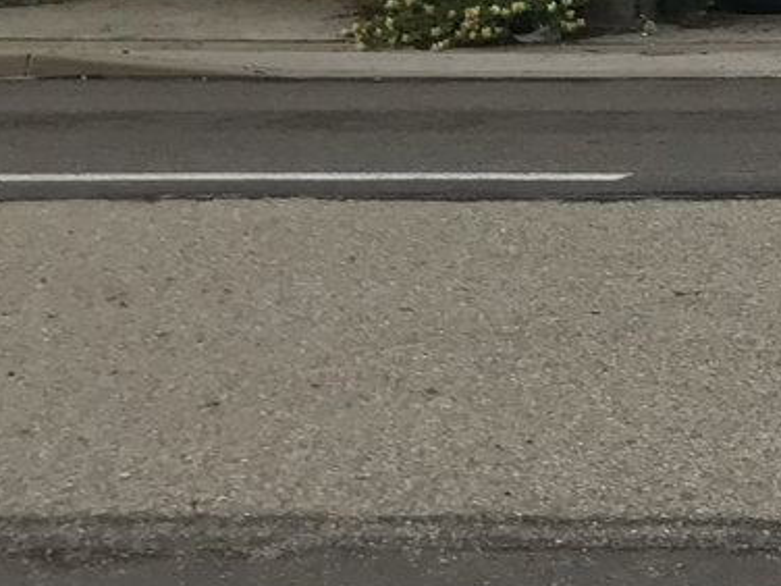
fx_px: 2685
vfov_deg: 11.9
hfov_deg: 14.2
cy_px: -305
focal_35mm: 119
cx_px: 1487
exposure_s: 1/598
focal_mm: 3.99
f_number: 1.8
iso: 20
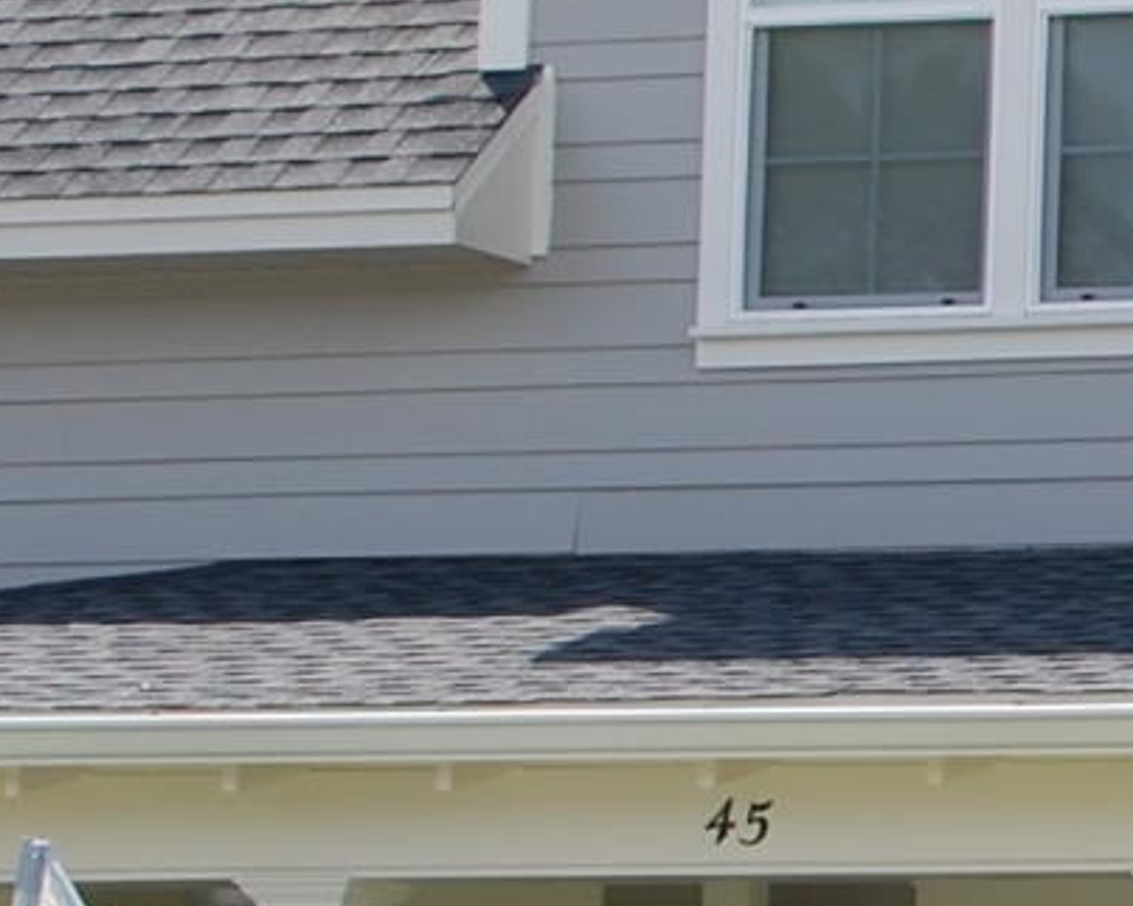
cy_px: 509
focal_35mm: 262
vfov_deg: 5.9
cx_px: 2199
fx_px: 8798
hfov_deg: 7.1
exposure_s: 1/200
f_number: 7.1
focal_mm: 25
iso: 100
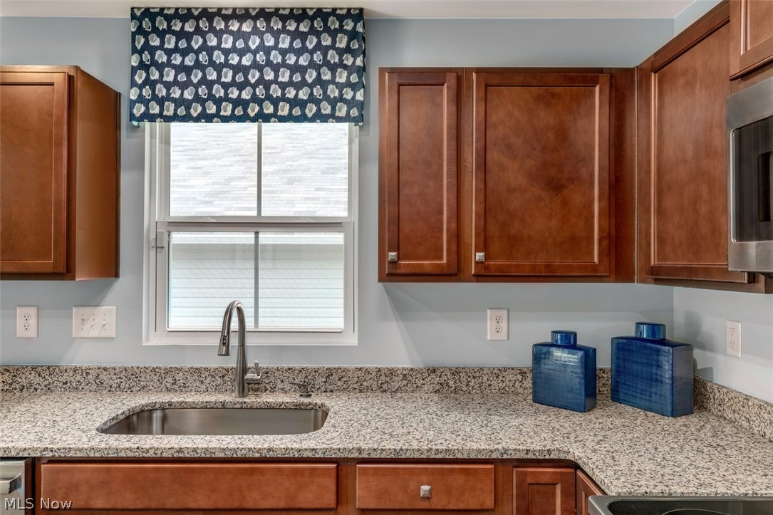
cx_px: 386
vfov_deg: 53.1
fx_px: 515
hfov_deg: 73.8
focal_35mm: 24
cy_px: 258
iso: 400
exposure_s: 1/20
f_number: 7.1
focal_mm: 24
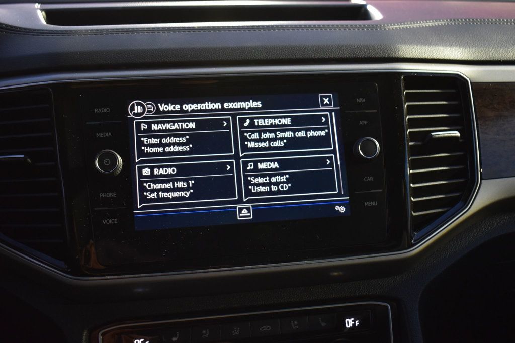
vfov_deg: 33.0
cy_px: 172
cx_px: 258
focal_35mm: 40
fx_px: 579
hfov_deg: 47.9
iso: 1600
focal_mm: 27
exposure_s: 1/6
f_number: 4
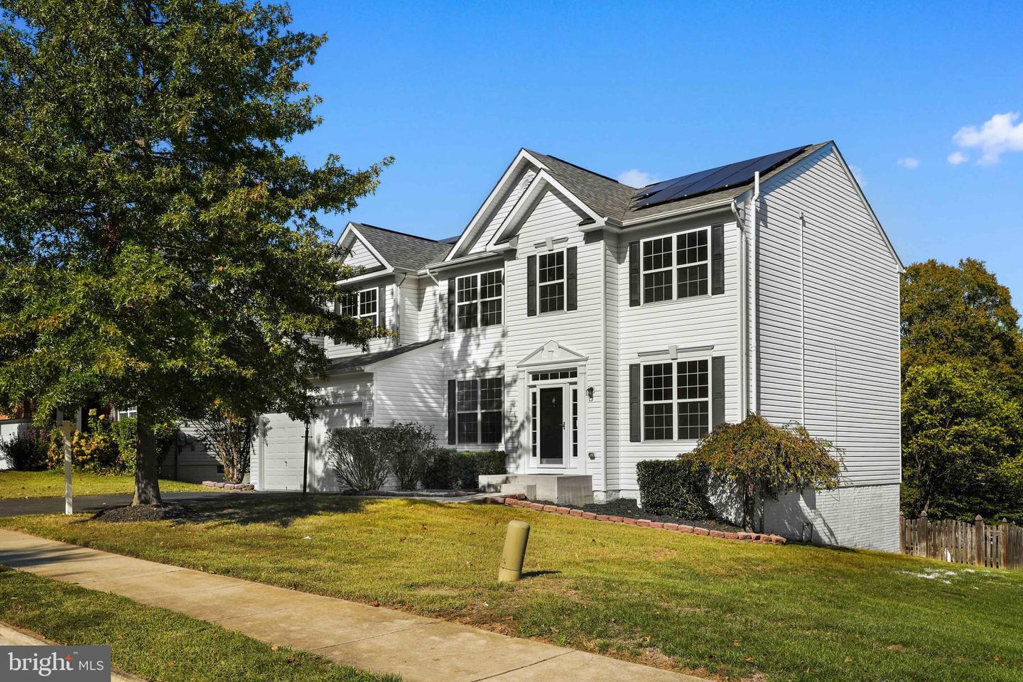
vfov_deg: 43.6
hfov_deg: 61.9
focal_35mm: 30
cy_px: 341
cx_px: 512
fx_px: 852
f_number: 8
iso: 100
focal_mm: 30
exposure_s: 1/125
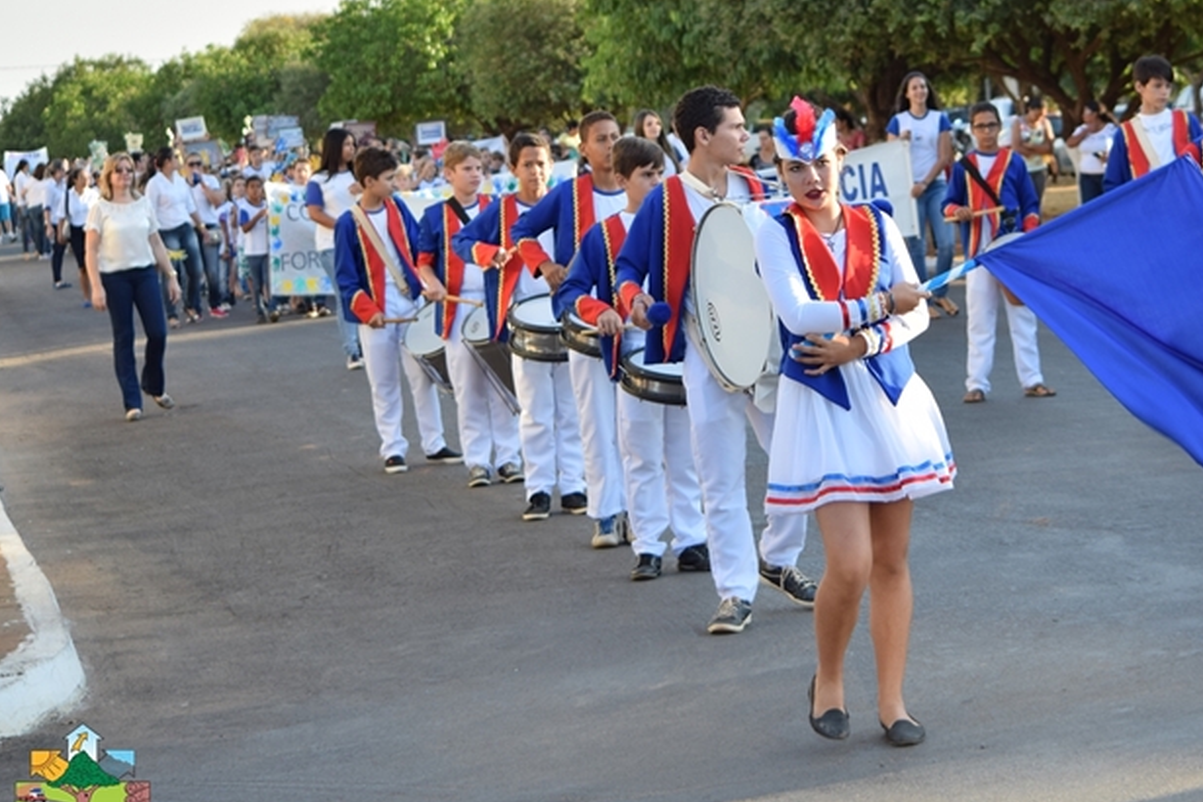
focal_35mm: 121
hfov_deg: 16.9
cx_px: 847
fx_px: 4034
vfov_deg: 11.4
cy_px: 338
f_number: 4.5
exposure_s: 1/200
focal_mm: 55
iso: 100
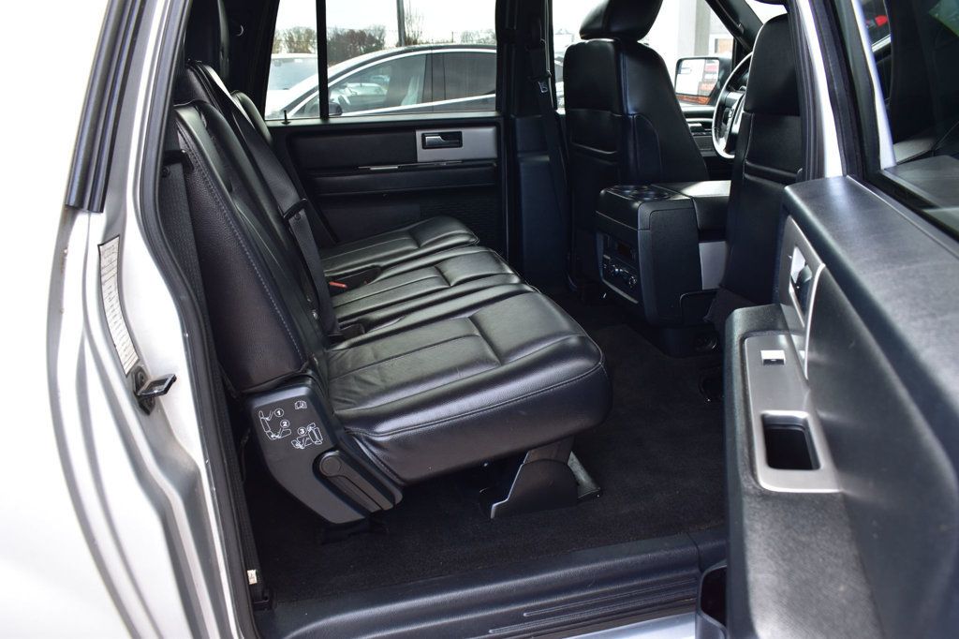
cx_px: 480
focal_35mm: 27
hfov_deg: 67.4
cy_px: 320
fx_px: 719
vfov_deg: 47.9
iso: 400
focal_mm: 18
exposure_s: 1/40
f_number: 7.1
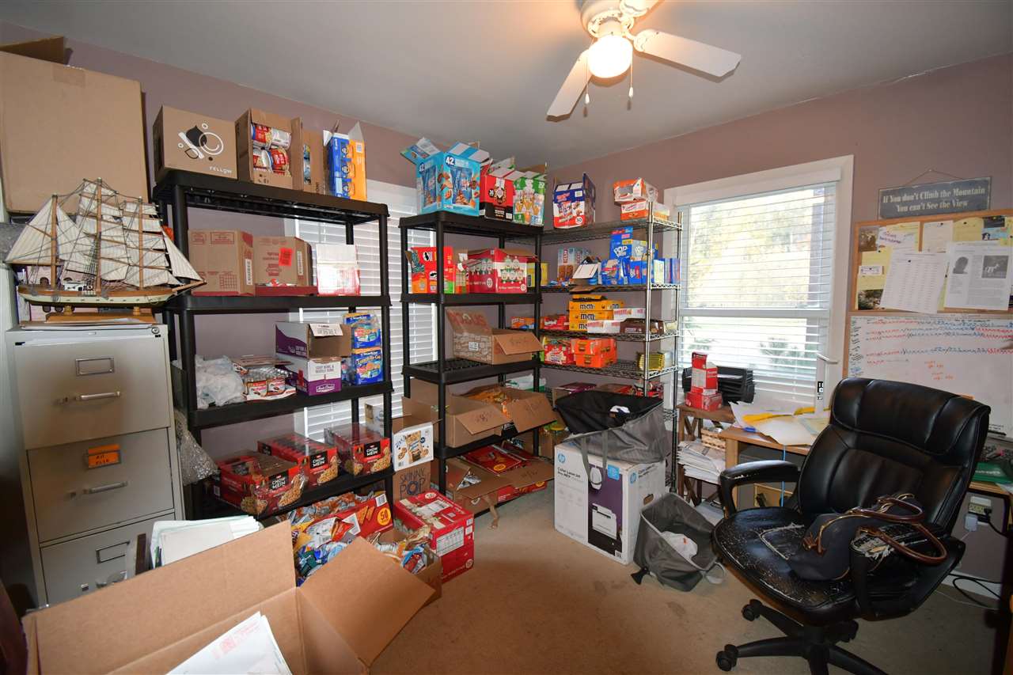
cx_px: 506
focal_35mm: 15
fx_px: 422
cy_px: 338
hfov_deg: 100.4
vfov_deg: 77.3
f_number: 4.5
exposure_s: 1/60
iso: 1100
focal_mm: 10
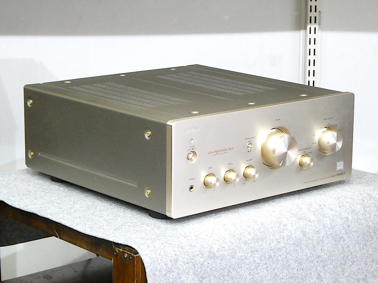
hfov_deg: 20.0
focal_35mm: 98
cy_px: 142
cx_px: 189
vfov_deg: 15.1
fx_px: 1070
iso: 1600
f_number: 6.3
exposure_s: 1/20
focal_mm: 17.5
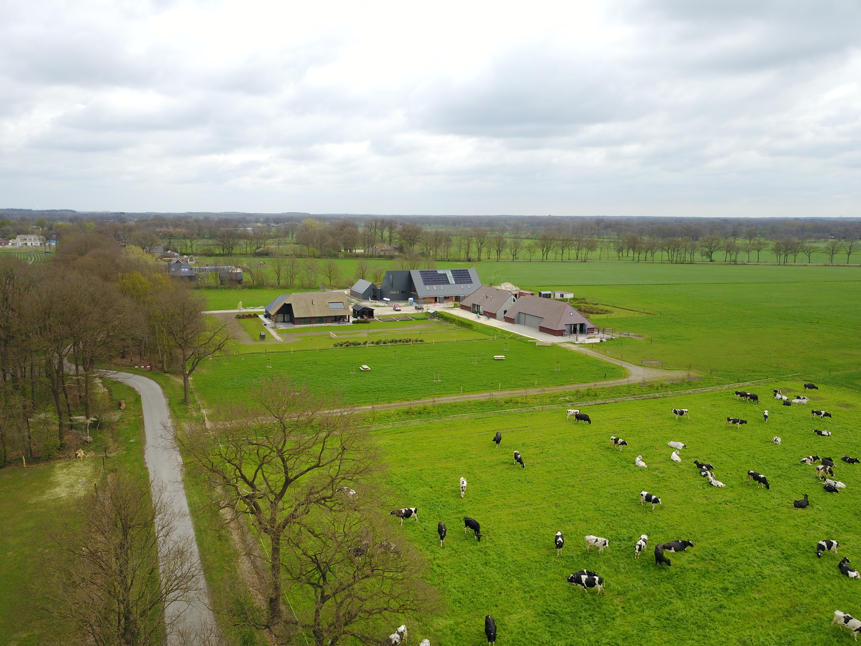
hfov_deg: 67.3
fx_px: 647
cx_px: 430
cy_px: 323
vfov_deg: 53.1
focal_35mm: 26
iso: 100
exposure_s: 1/698
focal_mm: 4.73
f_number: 2.2
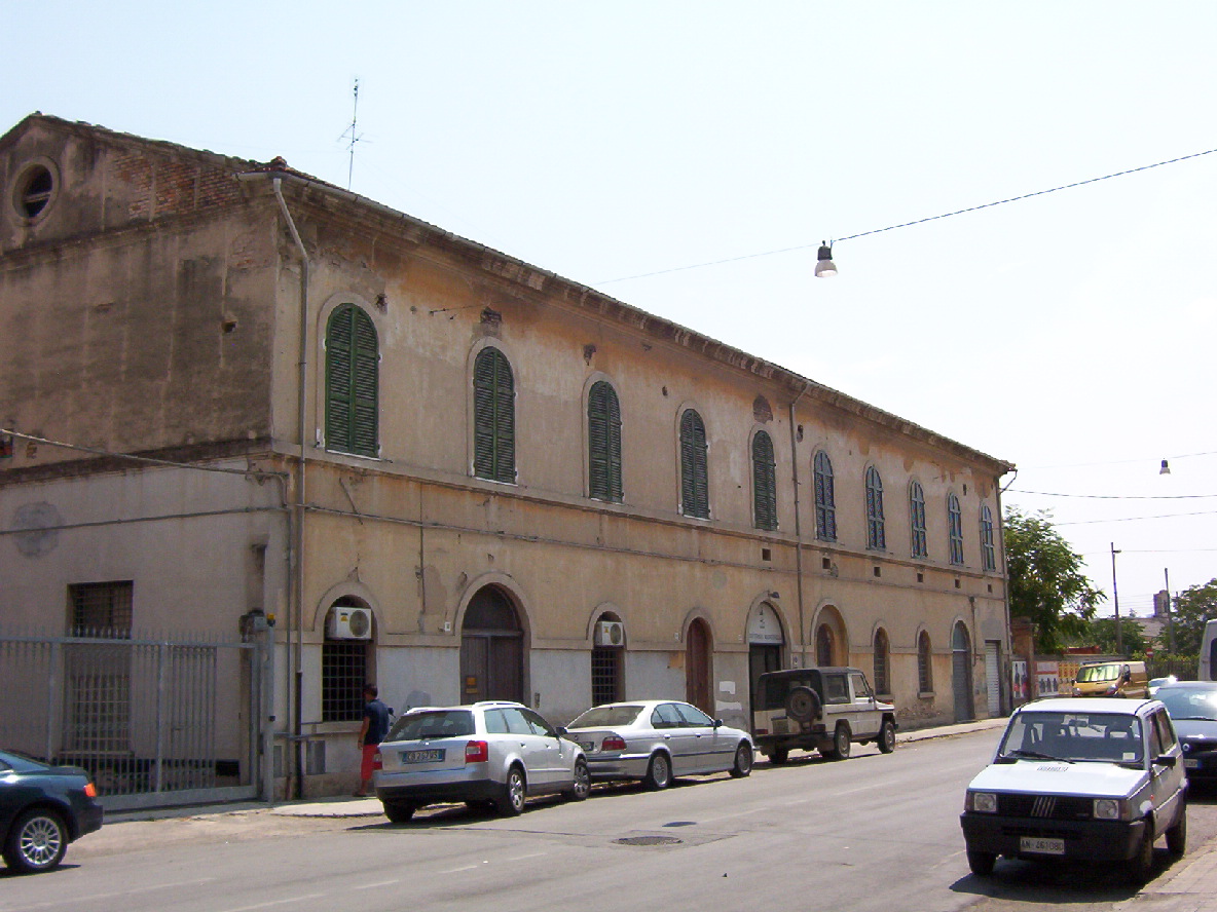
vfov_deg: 39.7
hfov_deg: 51.4
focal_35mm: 36
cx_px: 608
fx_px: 1266
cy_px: 456
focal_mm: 5.54
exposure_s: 1/901
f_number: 5.24
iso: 100
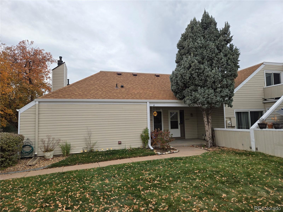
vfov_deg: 58.9
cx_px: 142
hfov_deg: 73.9
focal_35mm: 23
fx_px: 188
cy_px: 106
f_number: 1.8
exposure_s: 1/1182
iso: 25
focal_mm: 5.4
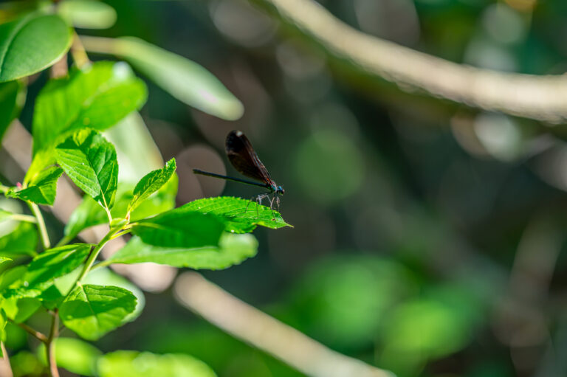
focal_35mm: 85
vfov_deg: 16.1
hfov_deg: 23.9
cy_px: 188
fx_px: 1338
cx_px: 284
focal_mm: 85
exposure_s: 1/125
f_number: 1.8
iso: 100
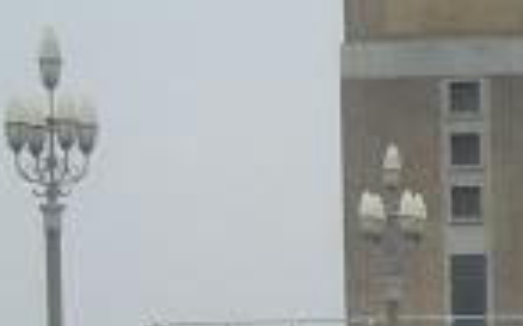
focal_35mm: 384
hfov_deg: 5.3
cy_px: 552
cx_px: 1132
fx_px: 5469
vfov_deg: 3.4
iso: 50
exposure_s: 1/130
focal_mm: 11
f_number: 3.7
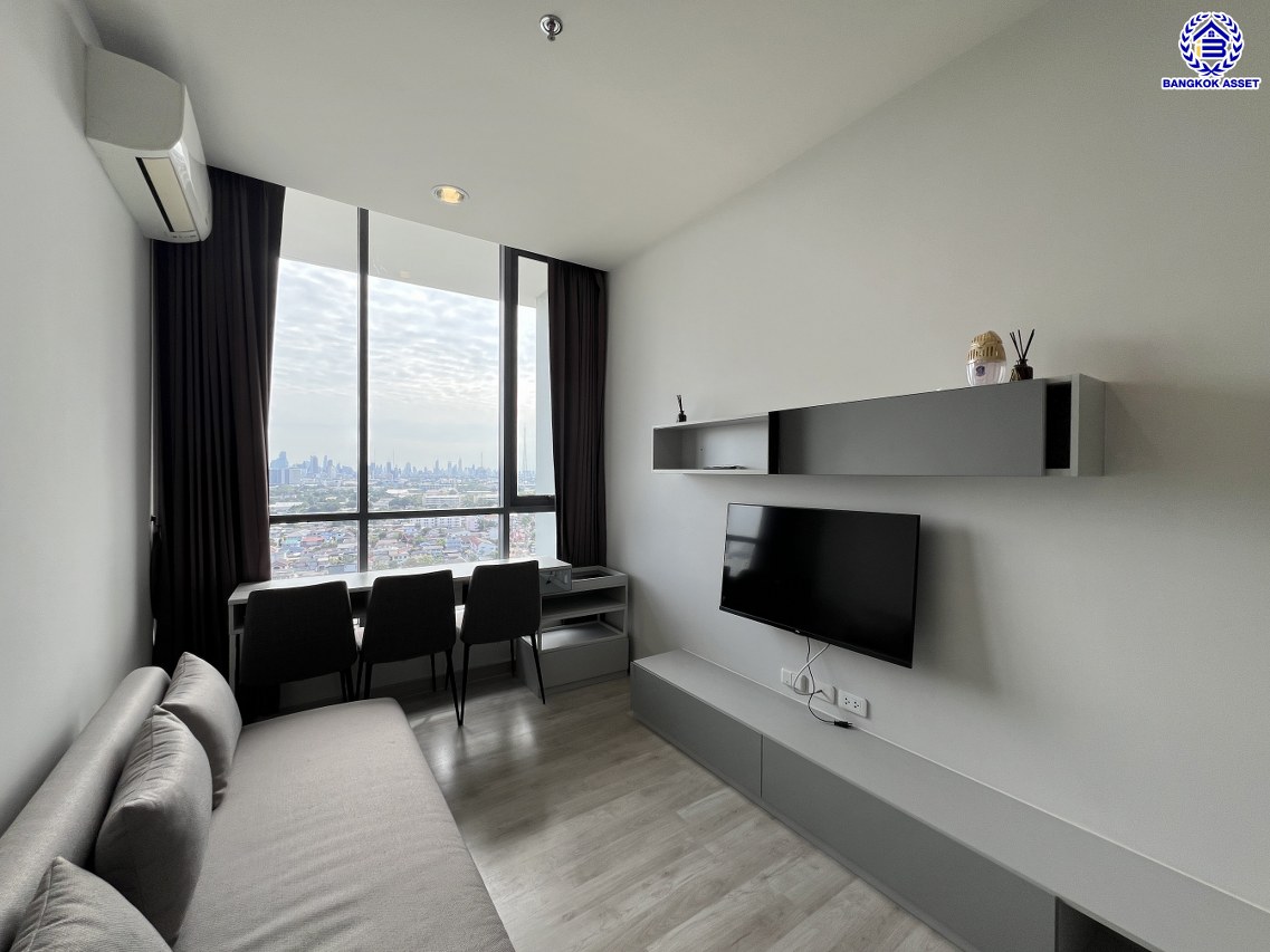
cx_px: 635
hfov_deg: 106.2
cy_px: 476
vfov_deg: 89.9
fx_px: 477
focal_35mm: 13
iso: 32
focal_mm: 1.57
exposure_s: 1/135
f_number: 1.8
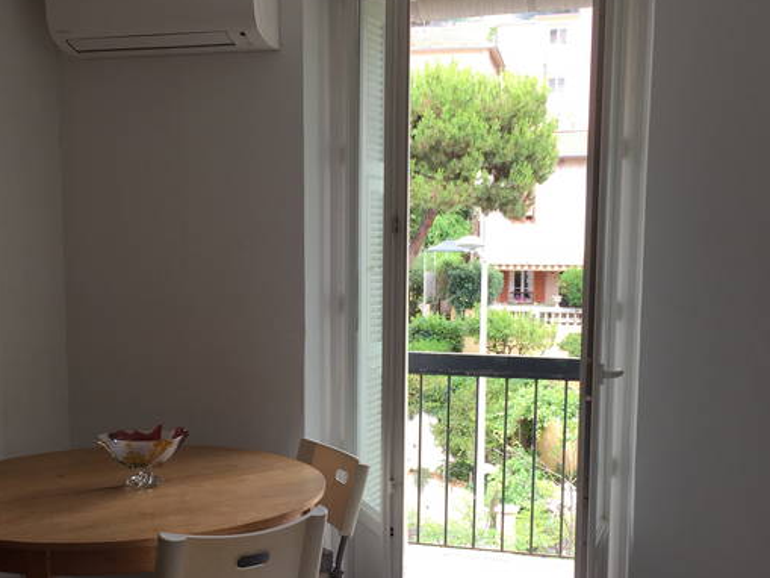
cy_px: 378
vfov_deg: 32.0
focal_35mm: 45
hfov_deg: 42.1
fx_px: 1001
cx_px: 375
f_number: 2.2
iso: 32
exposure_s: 1/125
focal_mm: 4.15
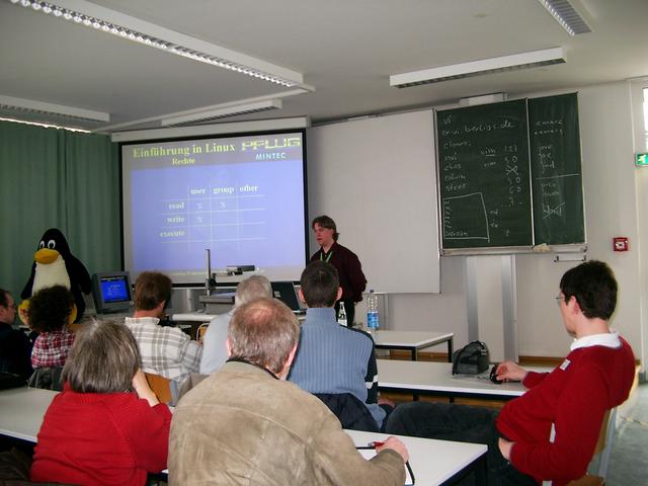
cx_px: 324
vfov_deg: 38.7
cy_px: 243
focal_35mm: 37
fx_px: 693
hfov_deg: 50.1
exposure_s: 1/60
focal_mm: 7.6
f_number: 2.6
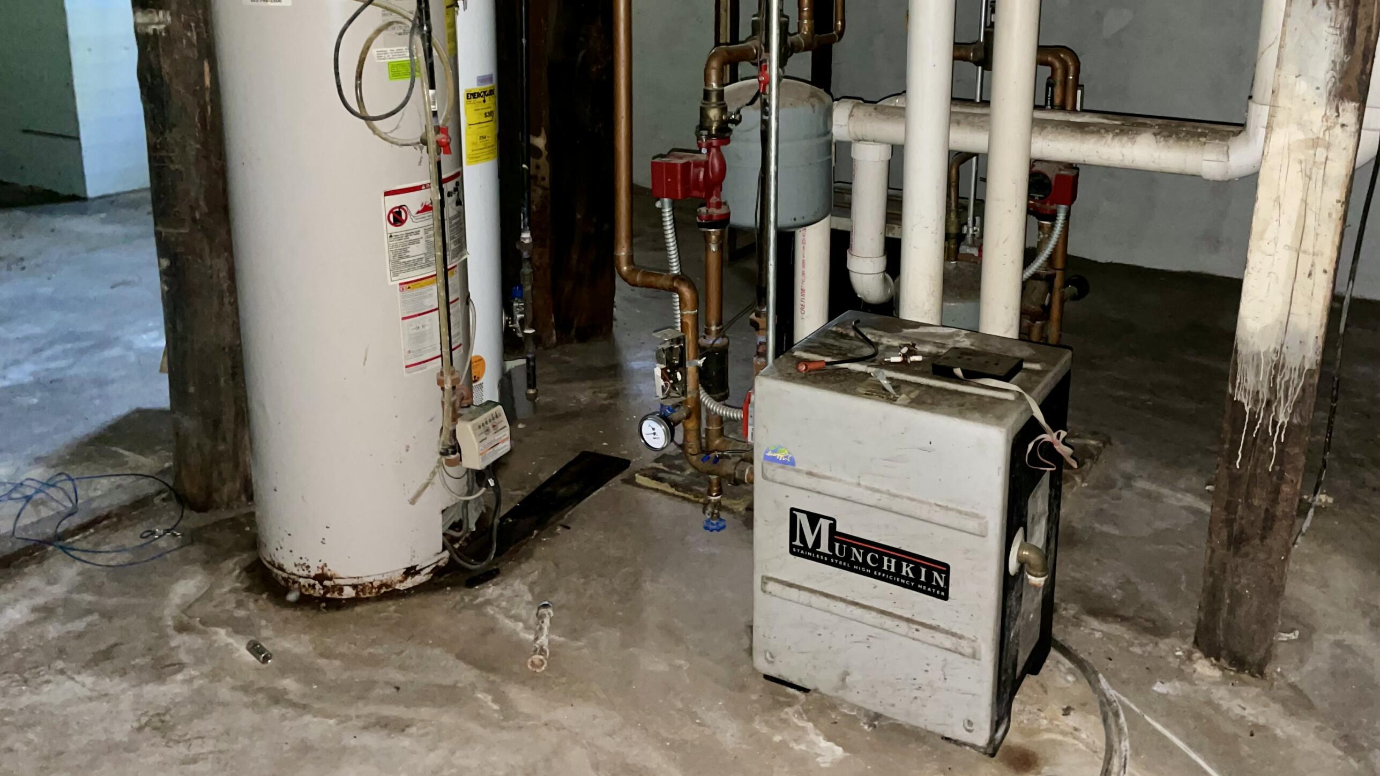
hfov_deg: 59.3
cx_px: 778
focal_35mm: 33
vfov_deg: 35.1
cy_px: 225
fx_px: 1207
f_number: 1.6
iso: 250
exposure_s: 1/4
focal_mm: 4.2
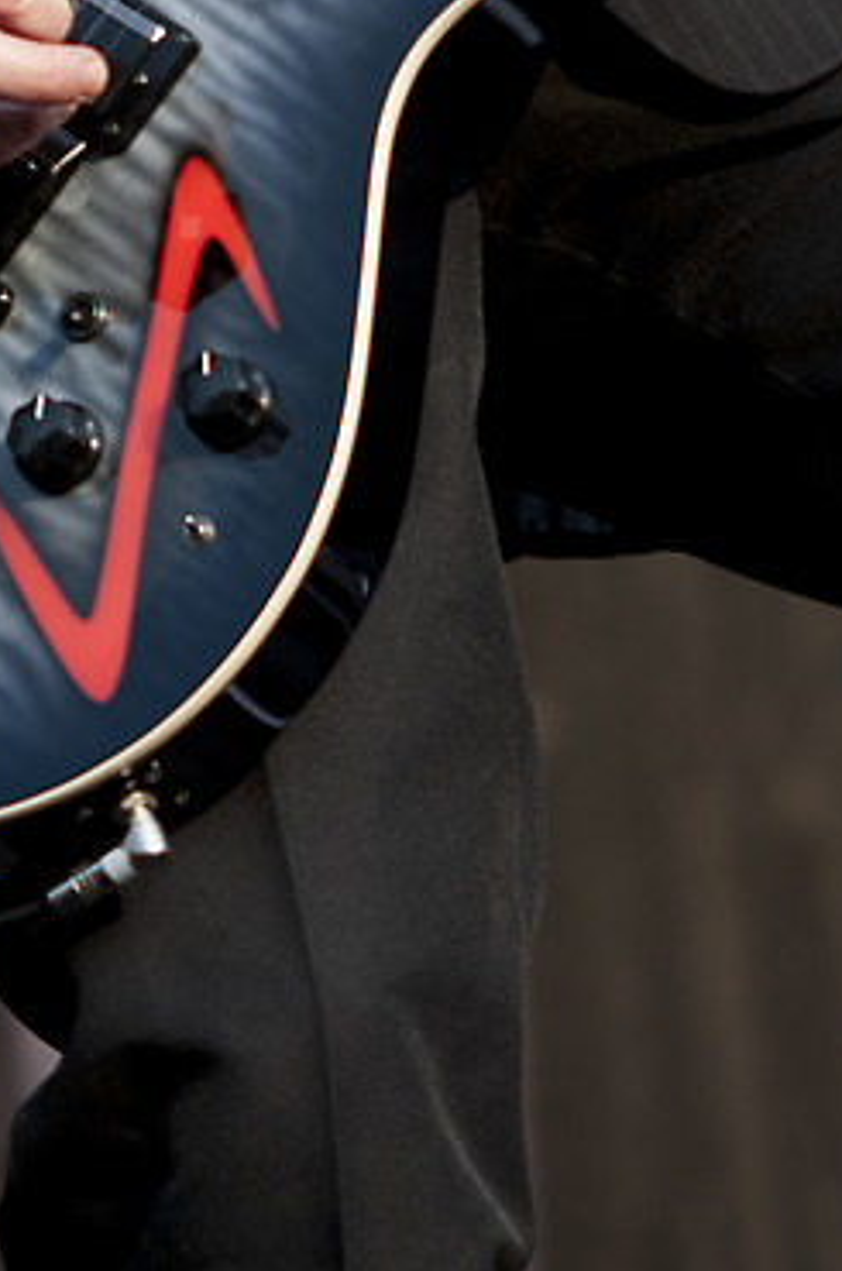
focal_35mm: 341
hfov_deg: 4.0
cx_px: 500
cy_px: -289
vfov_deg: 6.0
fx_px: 12019
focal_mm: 70
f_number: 2.8
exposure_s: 1/800
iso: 320
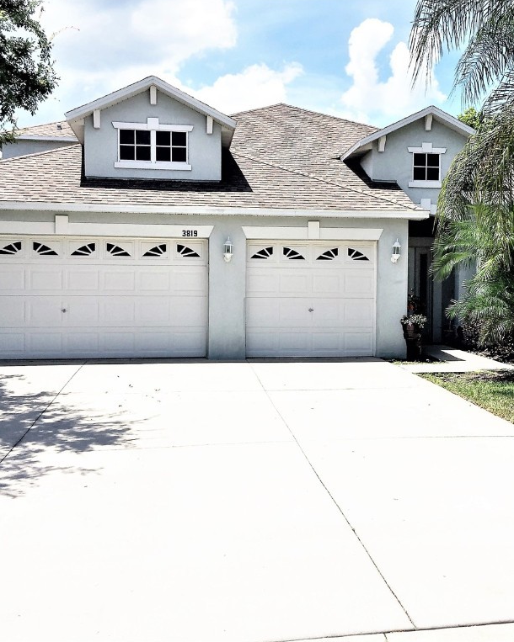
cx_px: 296
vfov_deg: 47.9
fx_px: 723
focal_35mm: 38
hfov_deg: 39.1
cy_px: 320
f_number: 2.2
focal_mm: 4.15
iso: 32
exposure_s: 1/2475
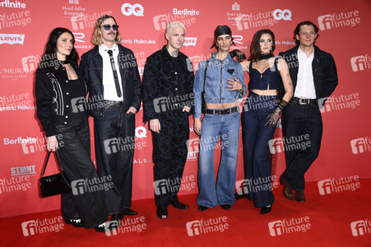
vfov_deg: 41.1
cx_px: 186
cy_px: 124
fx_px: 330
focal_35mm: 32
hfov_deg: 58.8
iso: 1000
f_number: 5.6
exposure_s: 1/250
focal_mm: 32
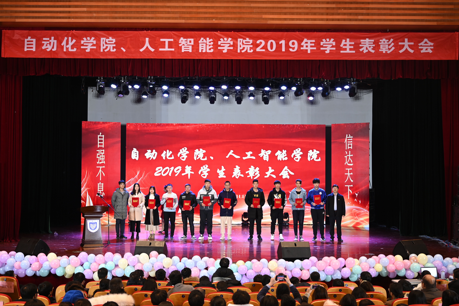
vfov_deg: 32.6
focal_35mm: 41
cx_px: 225
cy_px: 155
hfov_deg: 47.4
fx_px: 523
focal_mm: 40
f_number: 4
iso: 360
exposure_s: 1/40
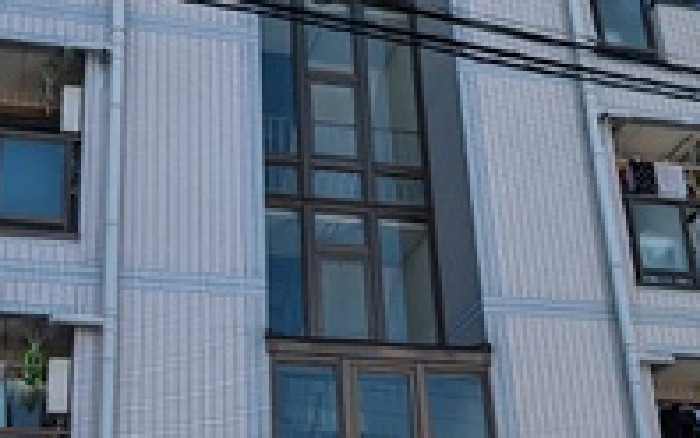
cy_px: 298
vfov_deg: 21.6
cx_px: 308
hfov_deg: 33.9
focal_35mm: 60
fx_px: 1145
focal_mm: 2.35
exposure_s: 1/1387
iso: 50
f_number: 2.2
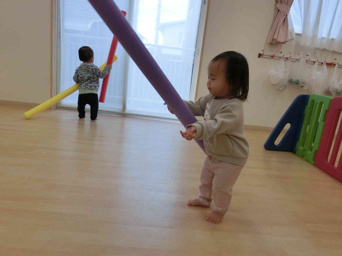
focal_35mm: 25
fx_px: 247
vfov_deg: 54.9
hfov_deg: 69.4
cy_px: 128
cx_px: 171
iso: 320
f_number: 3.5
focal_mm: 4.5
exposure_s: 1/250
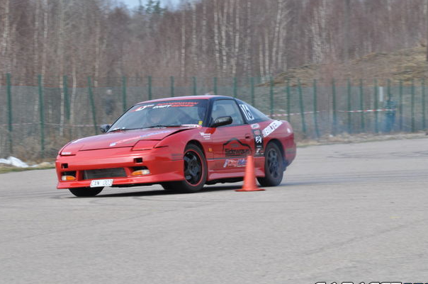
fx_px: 3206
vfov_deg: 5.1
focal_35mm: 270
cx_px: 208
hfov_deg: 7.6
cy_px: 143
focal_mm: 170
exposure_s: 1/125
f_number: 14
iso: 320
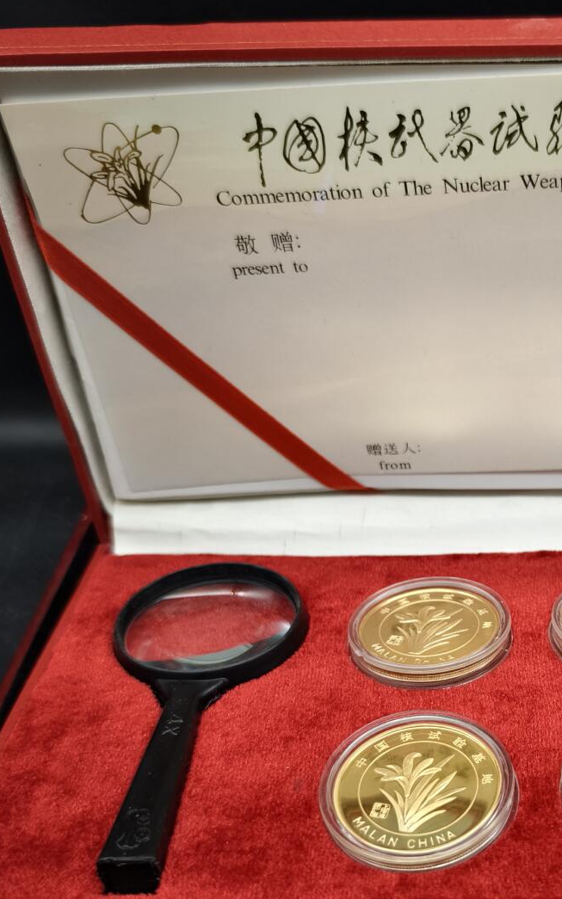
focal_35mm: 42
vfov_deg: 46.9
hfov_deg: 29.0
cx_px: 535
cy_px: 549
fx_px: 1029
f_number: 1.57
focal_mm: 5.6
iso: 705
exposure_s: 1/50
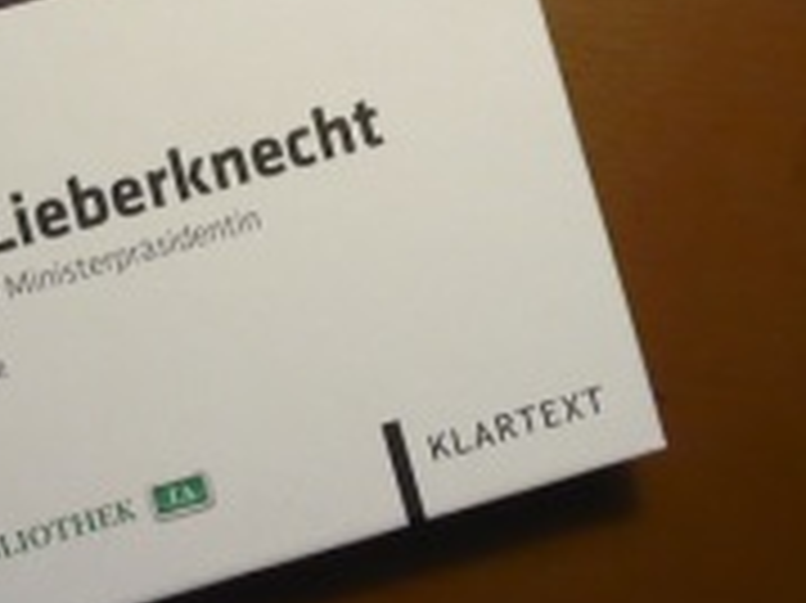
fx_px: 2280
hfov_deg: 20.0
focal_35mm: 98
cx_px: 351
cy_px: -119
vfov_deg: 14.6
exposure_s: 1/25
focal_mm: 5.8
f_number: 2.8
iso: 200
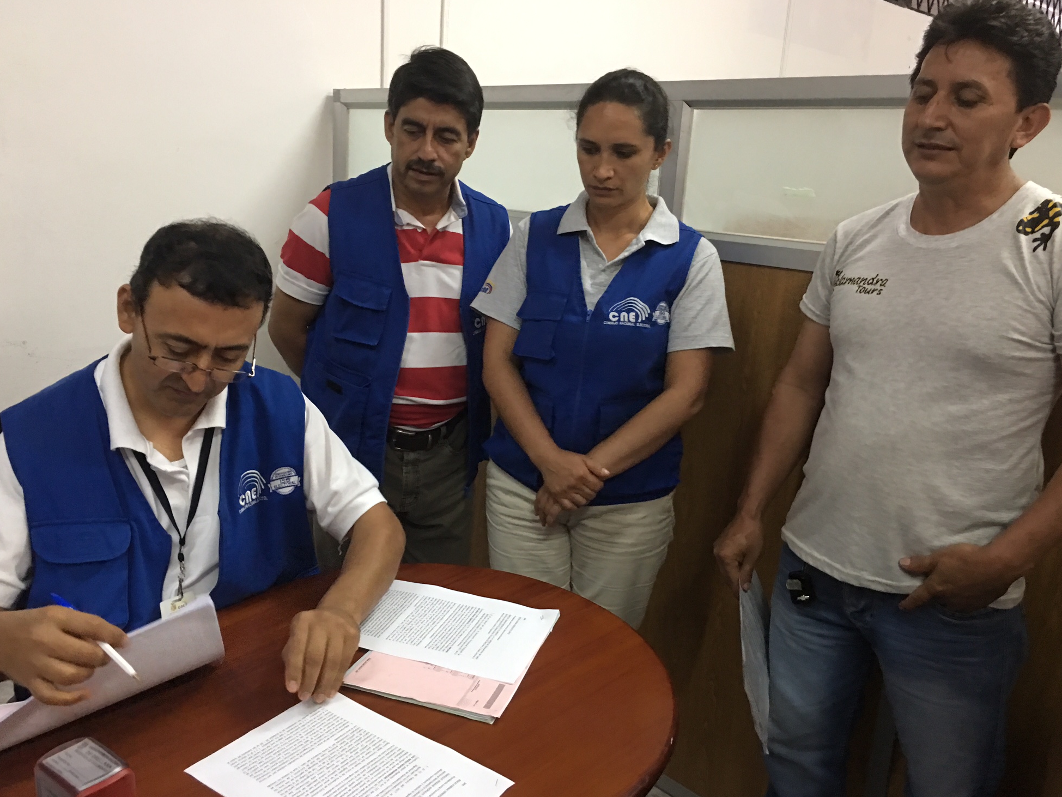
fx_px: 920
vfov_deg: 46.8
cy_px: 398
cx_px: 513
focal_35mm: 30
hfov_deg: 59.9
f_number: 2.2
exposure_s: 1/4
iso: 64
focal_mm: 4.15
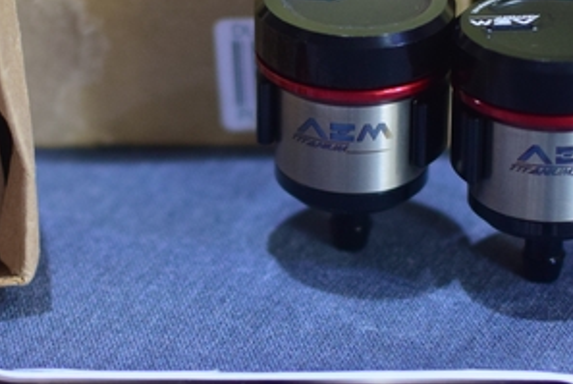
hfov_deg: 14.5
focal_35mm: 141
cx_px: 251
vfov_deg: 9.7
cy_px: 190
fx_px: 2253
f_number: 2.2
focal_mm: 35
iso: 800
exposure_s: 1/40
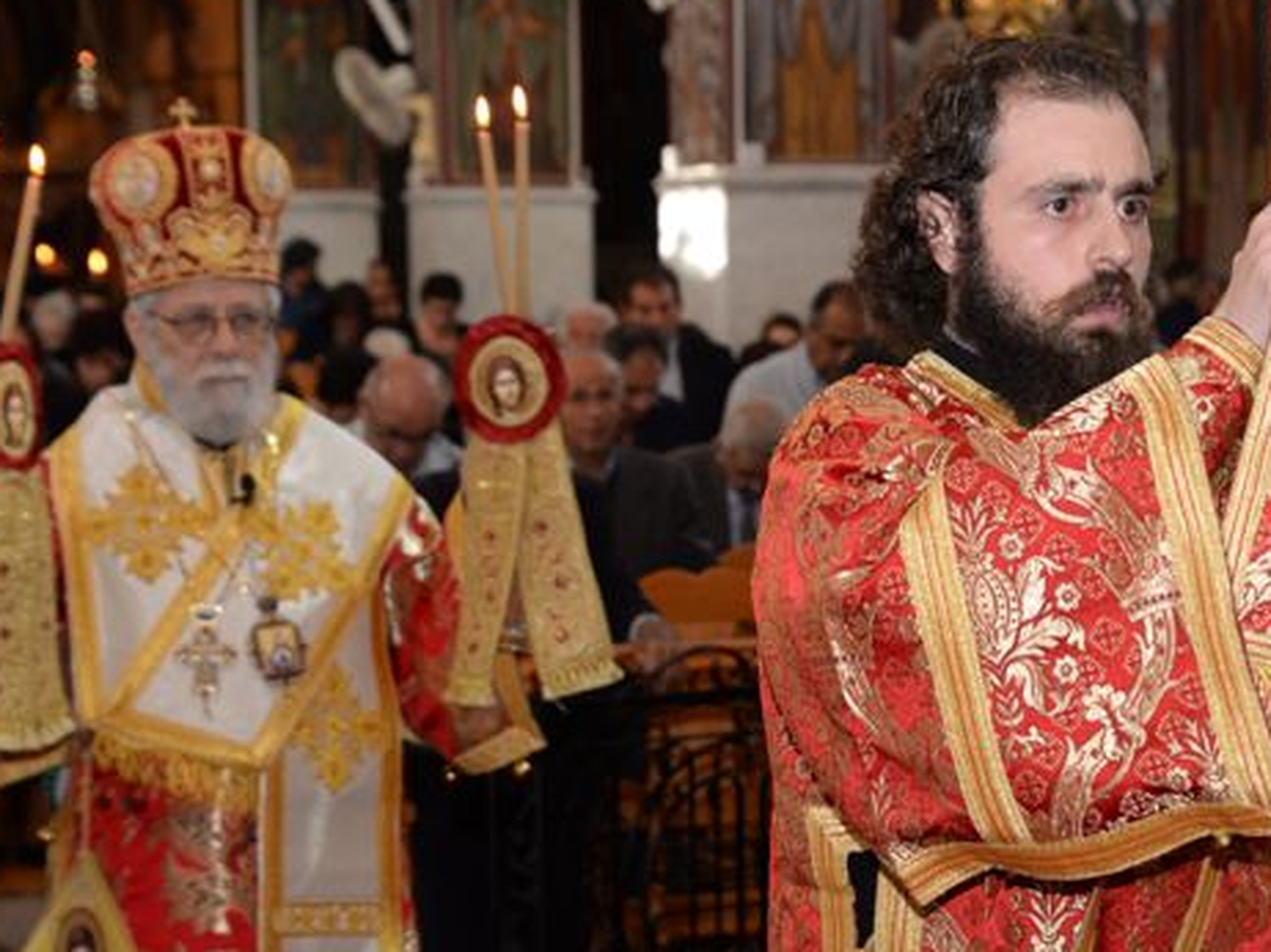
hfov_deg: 15.8
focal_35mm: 124
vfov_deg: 11.9
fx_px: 4551
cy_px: 535
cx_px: 1062
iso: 1000
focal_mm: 62
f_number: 6.3
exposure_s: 1/100
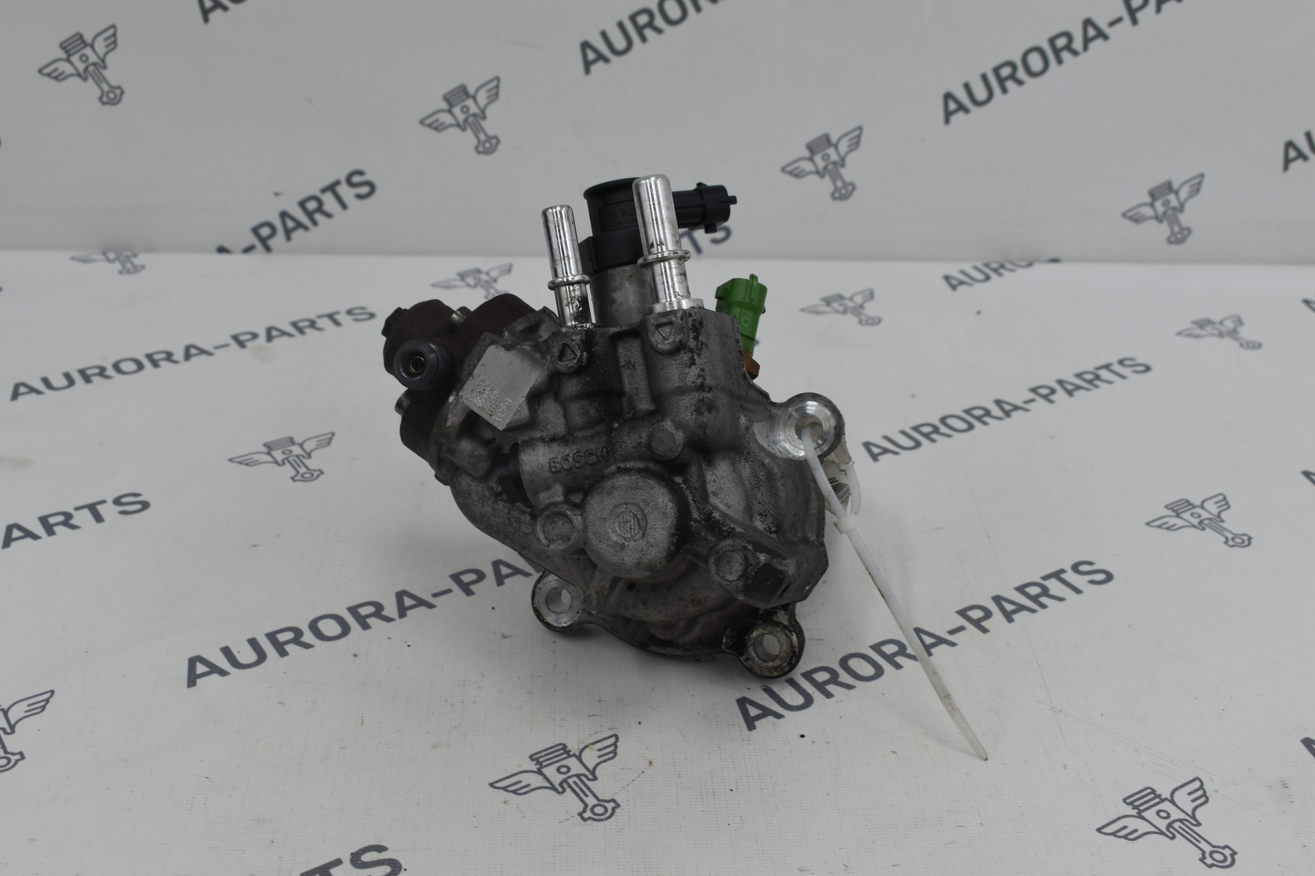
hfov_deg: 45.0
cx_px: 658
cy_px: 438
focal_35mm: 44
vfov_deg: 30.8
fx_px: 1589
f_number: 9
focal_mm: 29
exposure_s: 1/50
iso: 320
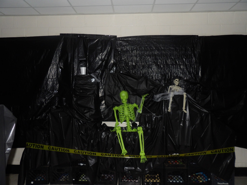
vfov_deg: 56.8
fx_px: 171
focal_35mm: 24
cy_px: 92
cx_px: 124
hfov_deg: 71.6
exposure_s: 1/33
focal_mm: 4.3
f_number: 2.8
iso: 200
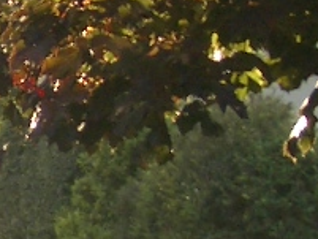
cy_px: 163
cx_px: -367
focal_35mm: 279
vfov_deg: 5.3
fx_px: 2565
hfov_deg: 6.8
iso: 50
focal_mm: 5.8
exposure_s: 1/160
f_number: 2.6
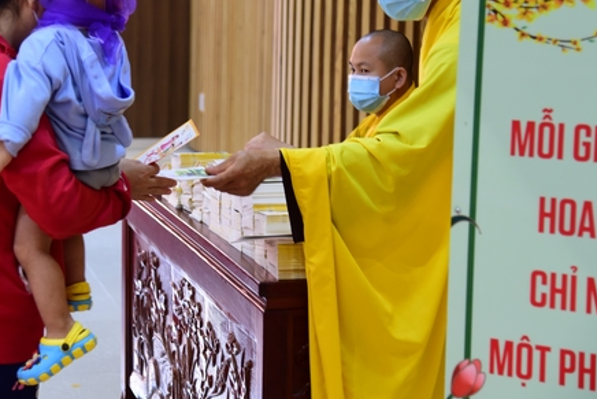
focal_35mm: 97
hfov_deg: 21.0
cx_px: 216
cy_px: 122
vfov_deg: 14.1
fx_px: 1609
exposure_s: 1/50
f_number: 4
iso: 1000
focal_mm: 65
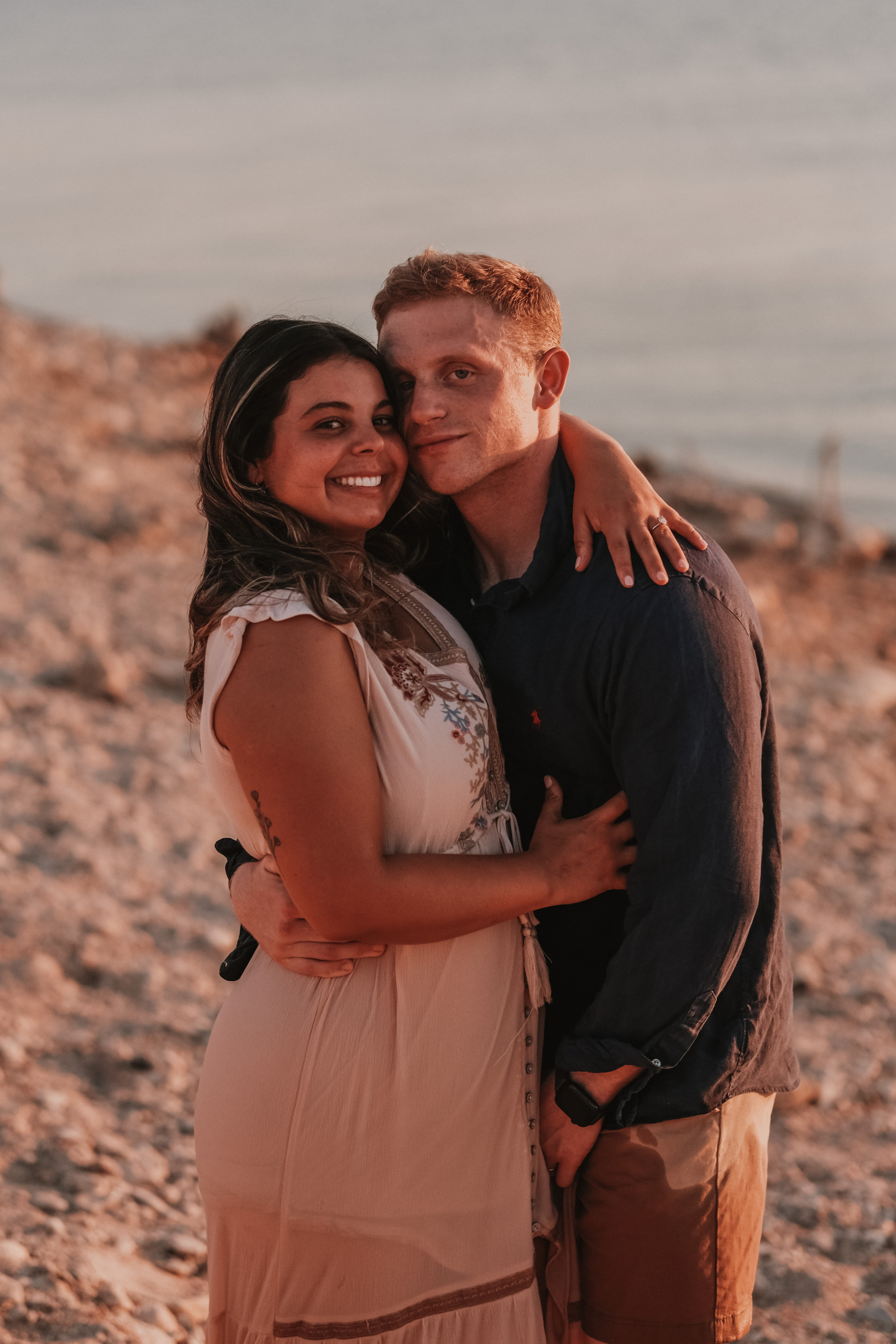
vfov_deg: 24.2
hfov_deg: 16.3
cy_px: 672
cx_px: 448
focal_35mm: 84
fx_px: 3136
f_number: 1.8
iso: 640
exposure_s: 1/4000
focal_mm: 56
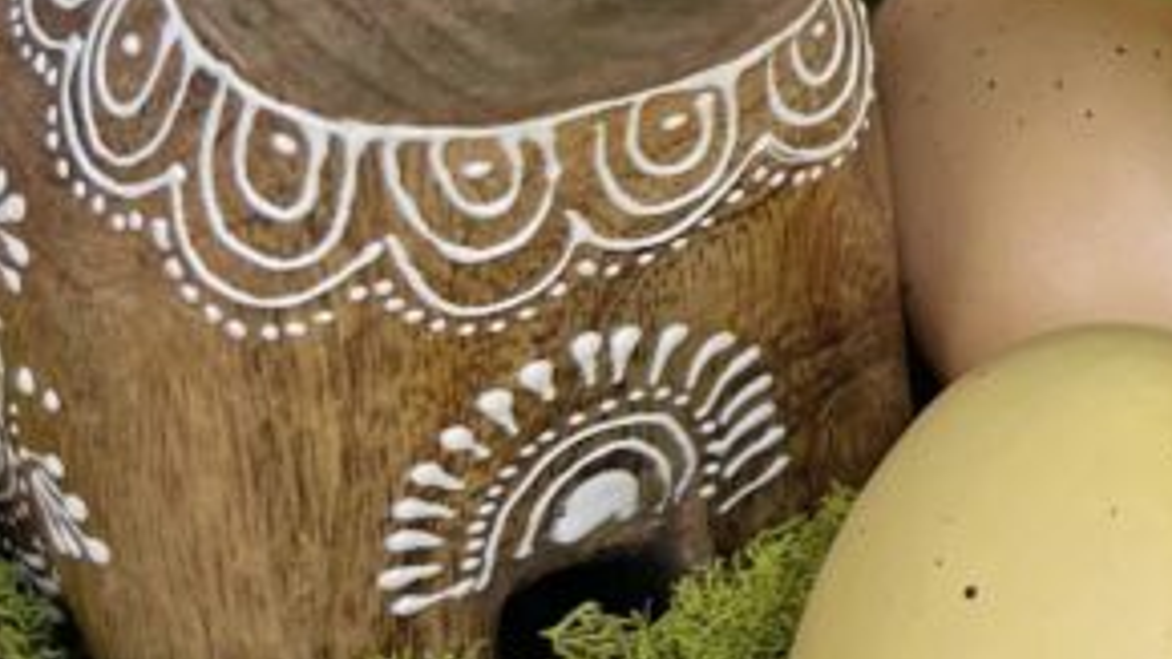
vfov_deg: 12.0
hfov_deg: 19.6
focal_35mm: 100
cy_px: 109
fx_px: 3107
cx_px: 1548
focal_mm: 5.7
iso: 50
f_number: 1.5
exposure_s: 1/346
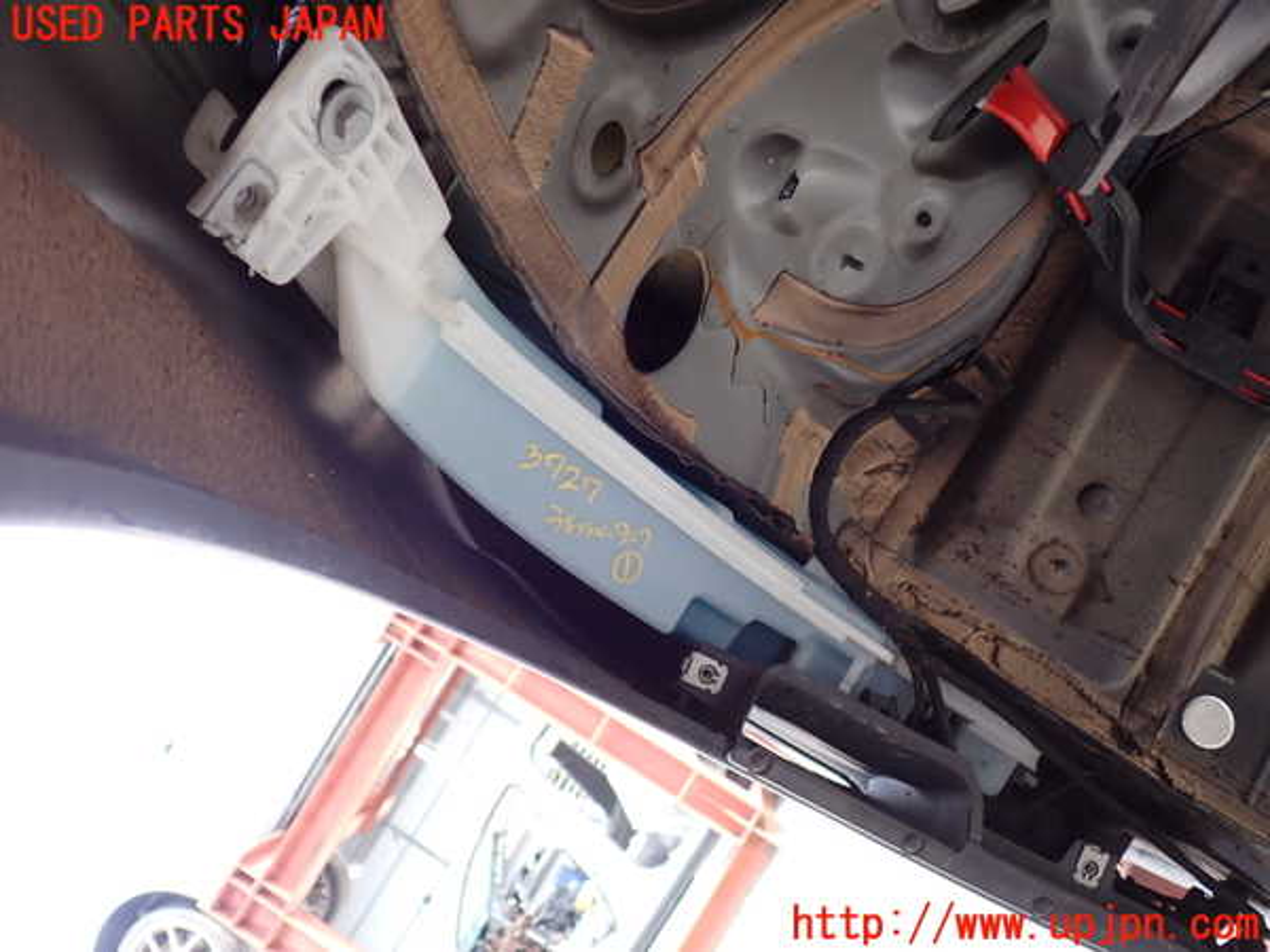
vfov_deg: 46.8
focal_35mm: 30
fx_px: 1101
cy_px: 476
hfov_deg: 60.0
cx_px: 635
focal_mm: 5.4
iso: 100
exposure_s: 1/60
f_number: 2.3
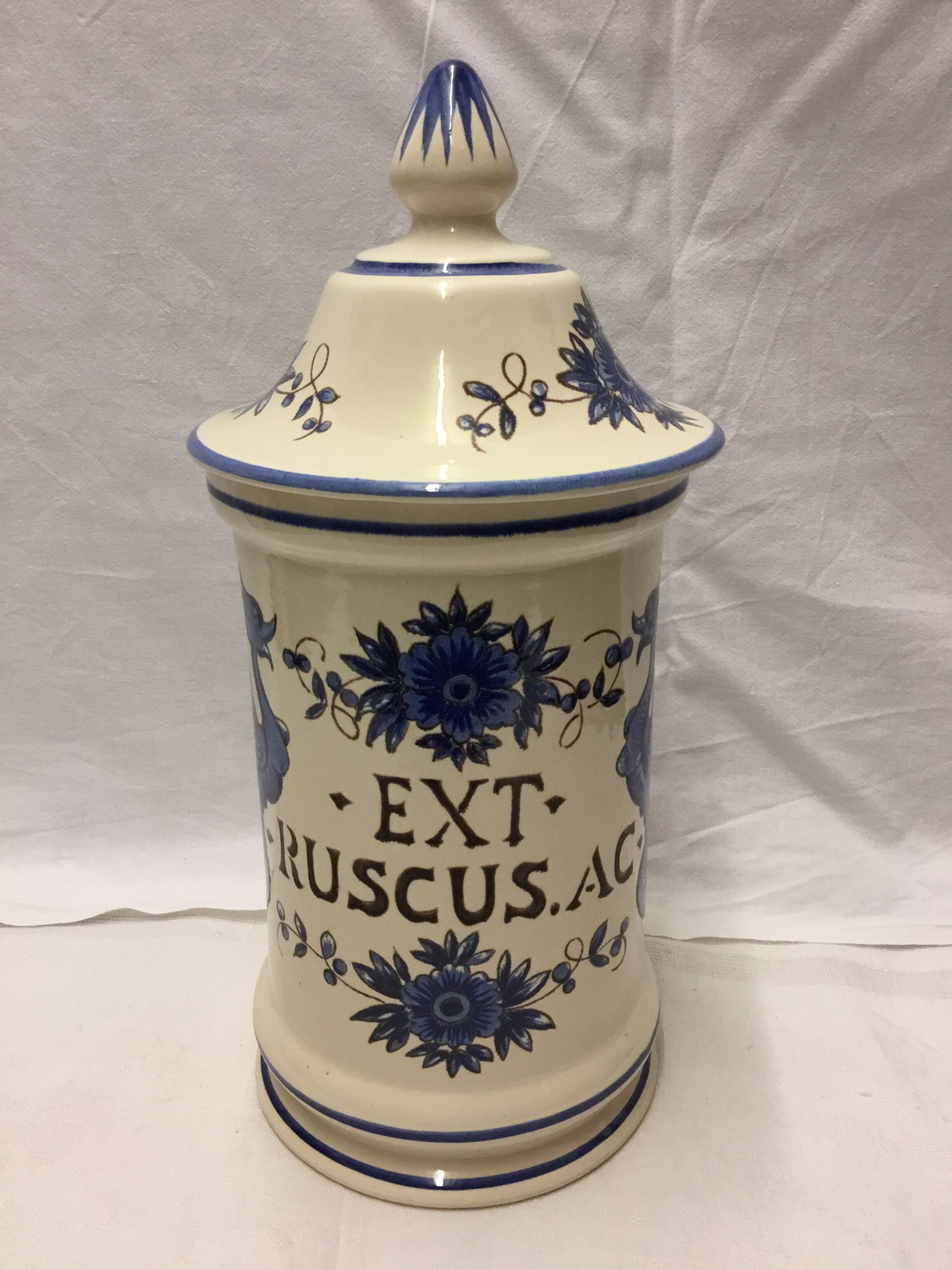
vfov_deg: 58.4
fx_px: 1137
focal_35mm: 31
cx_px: 476
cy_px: 635
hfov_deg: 45.4
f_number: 2.4
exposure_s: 1/33
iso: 64
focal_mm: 3.3
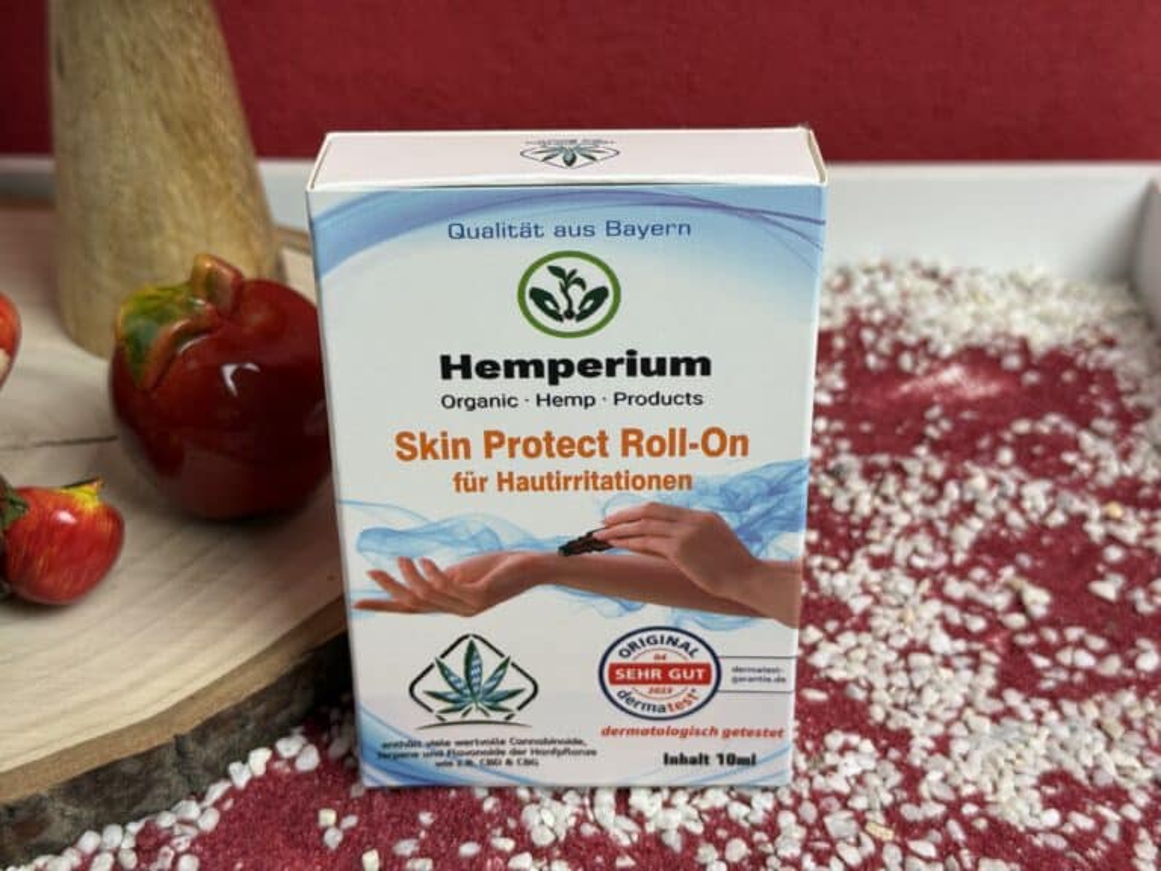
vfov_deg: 30.3
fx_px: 1610
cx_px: 580
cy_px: 436
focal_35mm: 48
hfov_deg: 39.7
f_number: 1.78
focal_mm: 6.76
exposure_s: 1/100
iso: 64
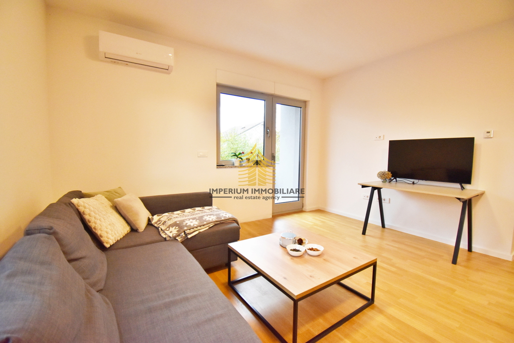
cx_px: 257
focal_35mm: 15
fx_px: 214
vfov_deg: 77.3
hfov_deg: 100.4
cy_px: 172
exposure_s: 1/200
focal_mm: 10
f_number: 4.5
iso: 800
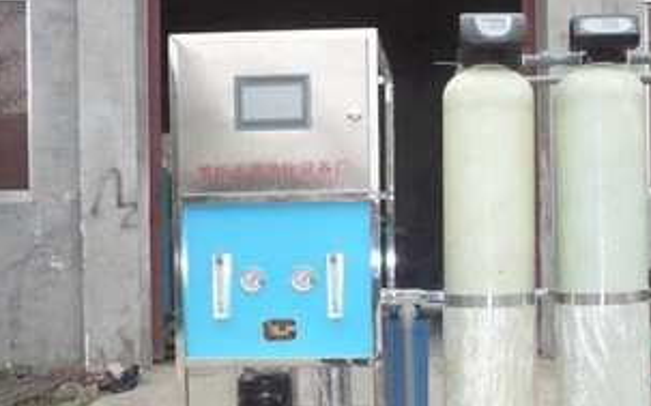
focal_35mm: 49
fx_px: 869
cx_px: 413
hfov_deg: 40.7
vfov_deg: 26.1
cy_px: 284
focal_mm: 5.8
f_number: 8
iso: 1250
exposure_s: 1/500
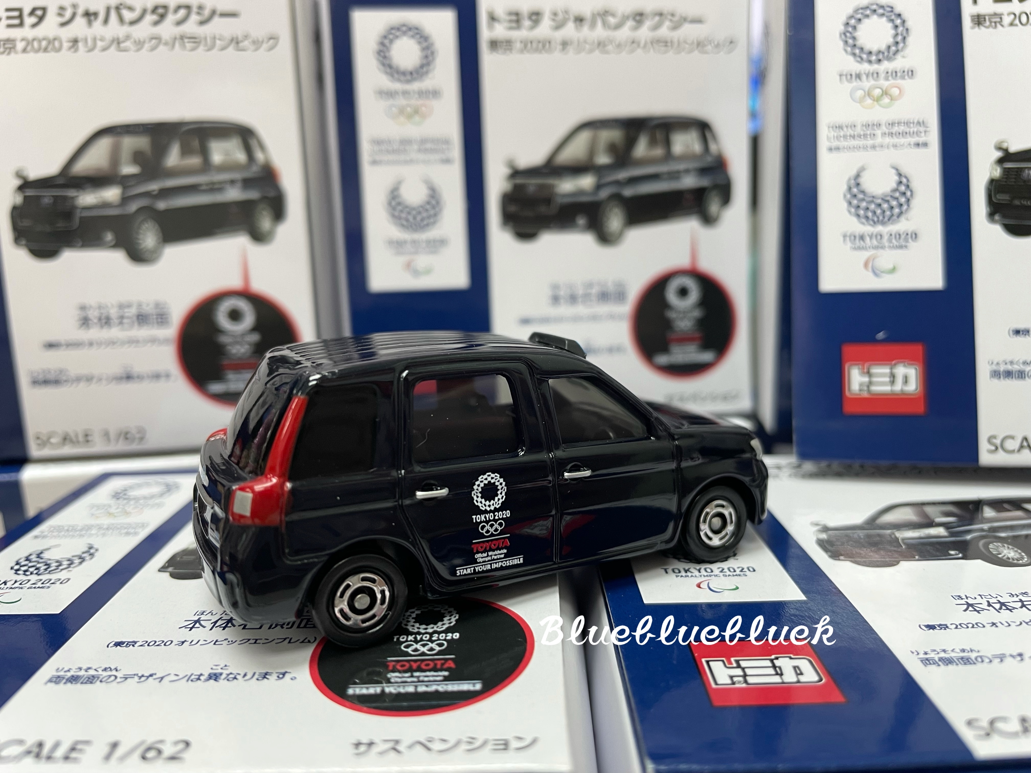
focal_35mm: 26
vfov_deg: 53.1
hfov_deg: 67.3
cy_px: 386
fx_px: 774
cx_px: 516
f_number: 1.6
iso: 100
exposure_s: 1/50
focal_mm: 4.2
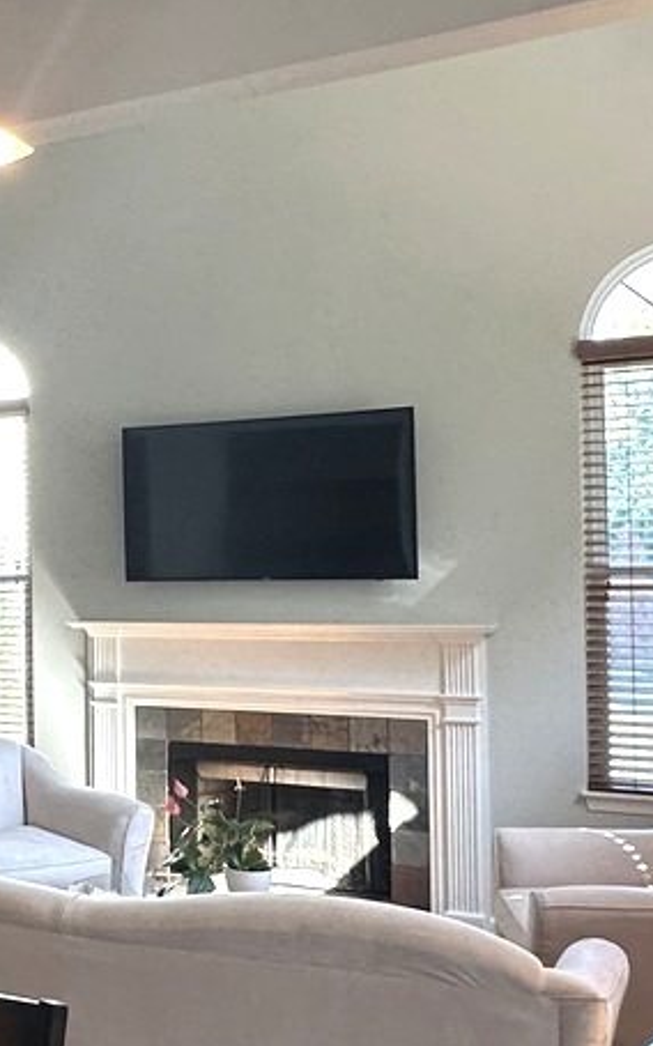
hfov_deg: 23.9
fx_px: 1340
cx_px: -205
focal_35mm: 47
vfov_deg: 42.7
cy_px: 540
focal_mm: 2.22
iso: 200
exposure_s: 1/120
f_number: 2.2
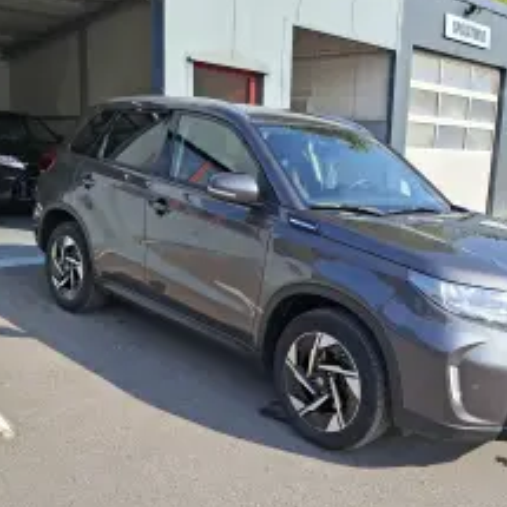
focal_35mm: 37
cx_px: 292
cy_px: 274
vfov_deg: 44.9
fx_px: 613
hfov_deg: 44.8
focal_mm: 4.69
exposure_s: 1/1198
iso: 32
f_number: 1.8
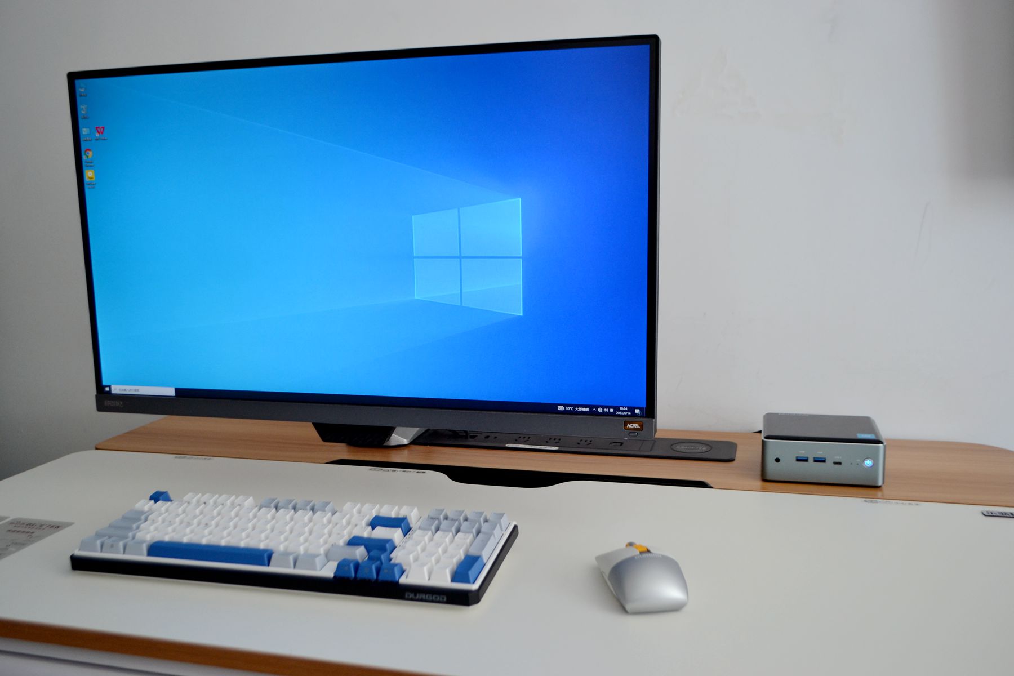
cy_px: 338
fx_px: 929
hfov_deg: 57.2
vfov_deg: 40.0
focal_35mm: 33
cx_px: 507
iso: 400
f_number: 4
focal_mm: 22
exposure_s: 1/60
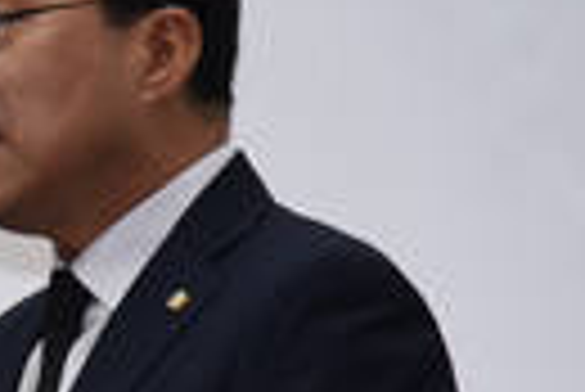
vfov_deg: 2.5
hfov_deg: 3.7
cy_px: 514
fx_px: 8980
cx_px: -536
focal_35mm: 552
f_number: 4
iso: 800
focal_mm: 120
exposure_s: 1/80
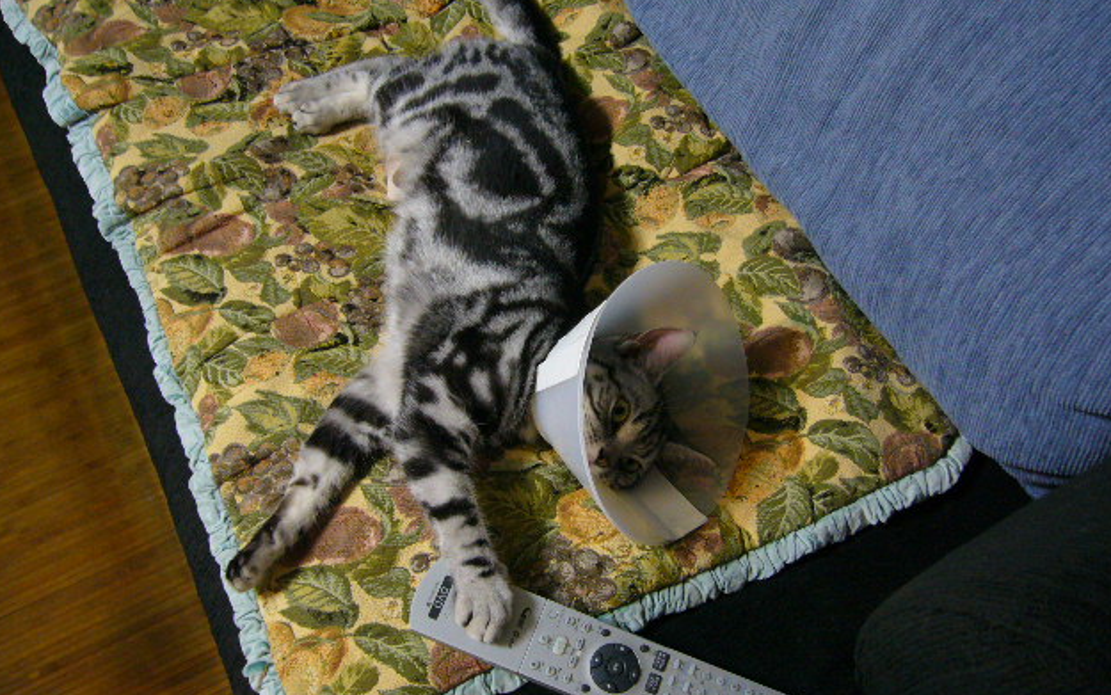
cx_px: 549
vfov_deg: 33.6
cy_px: 316
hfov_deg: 51.5
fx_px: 1151
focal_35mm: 38
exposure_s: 1/8
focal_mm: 5.8
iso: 200
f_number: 2.8
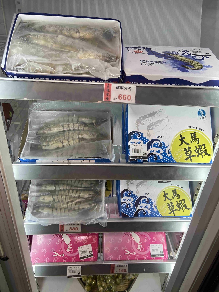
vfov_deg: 67.3
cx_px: 110
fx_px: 219
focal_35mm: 26
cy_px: 146
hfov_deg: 53.1
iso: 32
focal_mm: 4.25
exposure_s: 1/135
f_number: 1.8
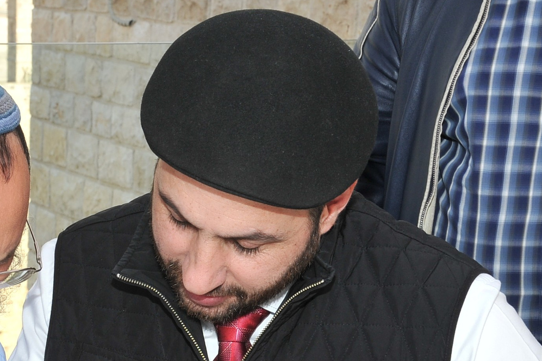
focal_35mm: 120
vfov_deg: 11.3
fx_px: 1806
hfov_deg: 16.9
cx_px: 85
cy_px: 375
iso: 500
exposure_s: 1/250
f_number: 14
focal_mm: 52
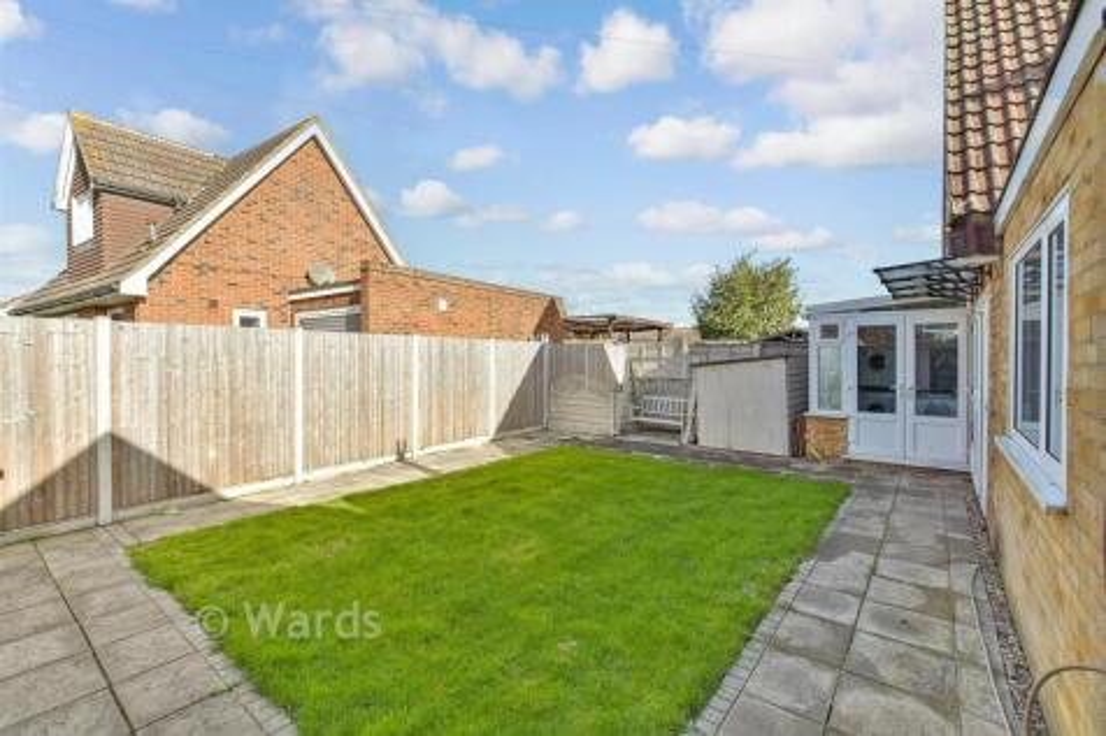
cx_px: 553
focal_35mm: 15
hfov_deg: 100.4
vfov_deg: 77.3
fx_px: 461
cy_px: 368
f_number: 10
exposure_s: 1/400
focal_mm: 10
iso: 640
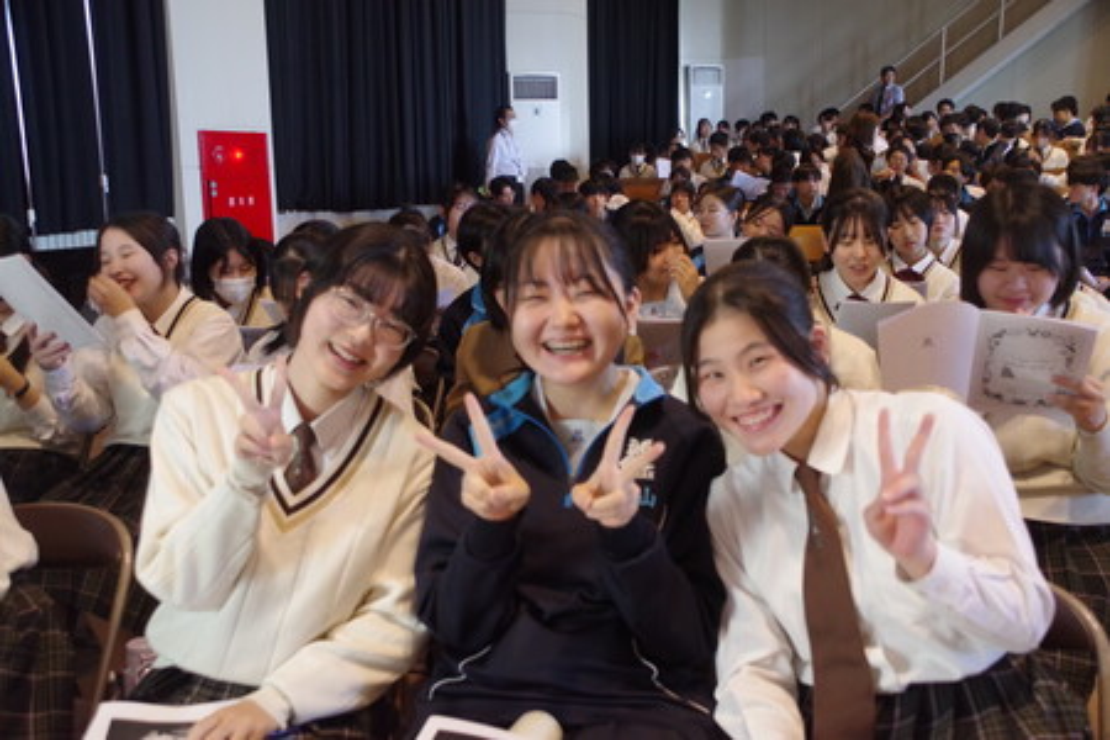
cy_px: 370
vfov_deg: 30.8
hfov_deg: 45.0
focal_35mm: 44
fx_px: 1341
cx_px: 555
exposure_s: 1/60
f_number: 4
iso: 3200
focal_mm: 29
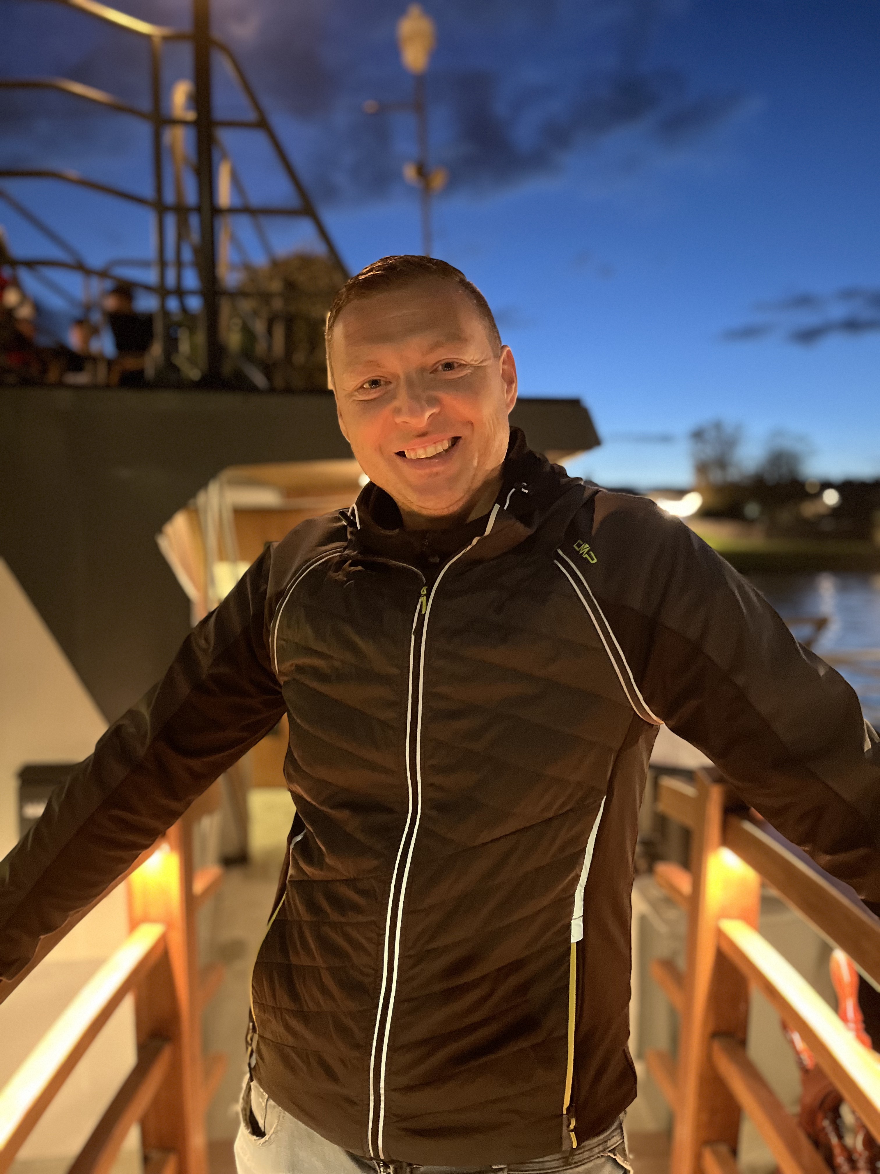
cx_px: 440
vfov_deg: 67.3
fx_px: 881
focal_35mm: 26
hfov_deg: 53.1
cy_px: 587
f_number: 1.6
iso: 1000
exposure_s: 1/17
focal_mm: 5.1
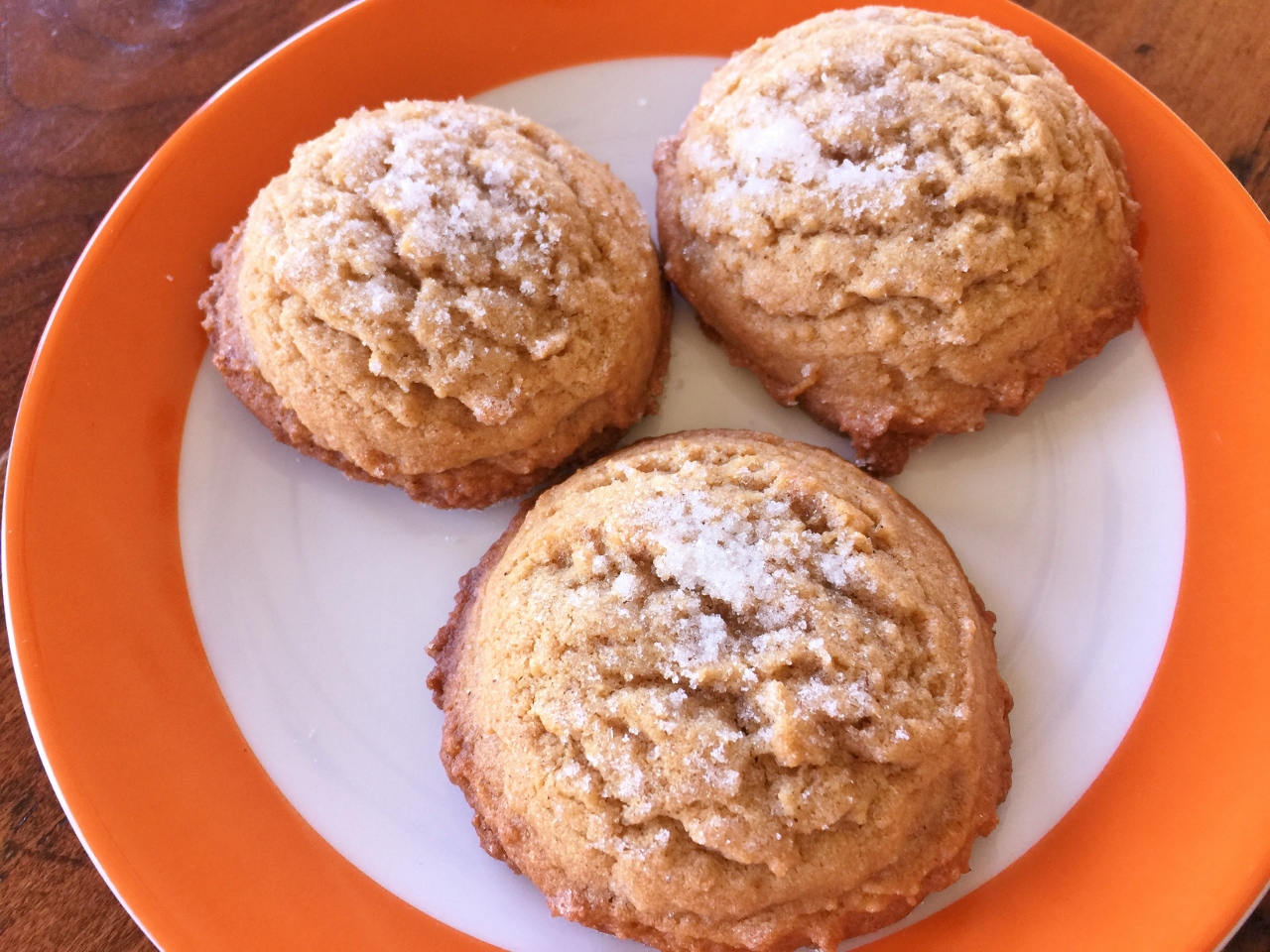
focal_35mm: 29
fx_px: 1064
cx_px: 635
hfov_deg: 61.7
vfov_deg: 48.2
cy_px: 476
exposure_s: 1/30
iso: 40
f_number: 2.2
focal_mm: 4.15
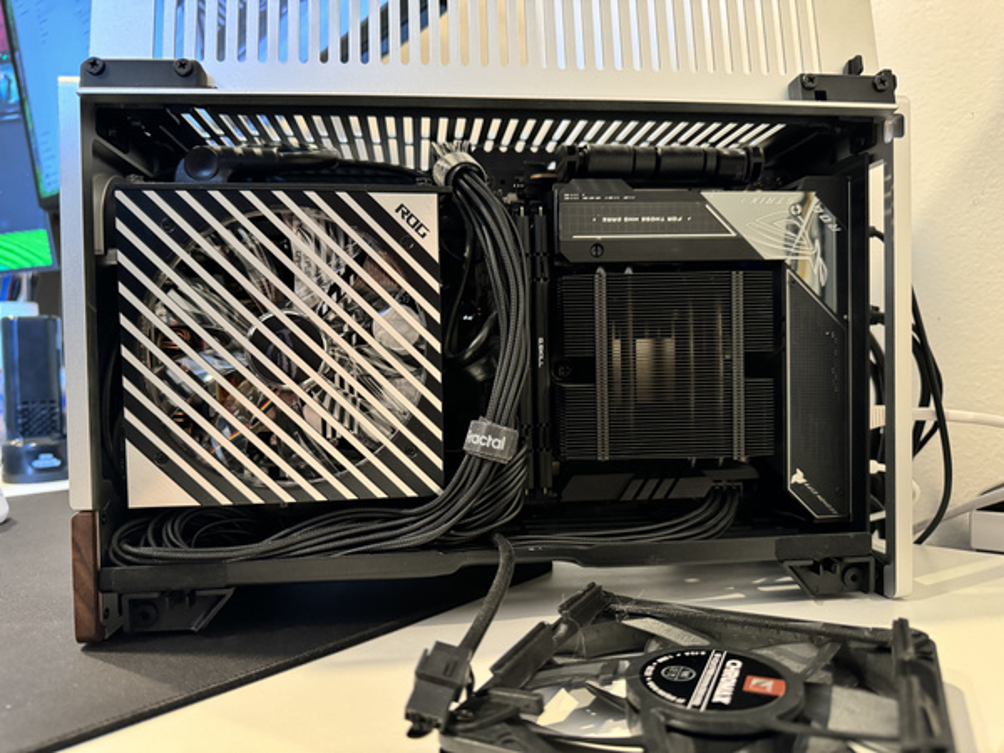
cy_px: 376
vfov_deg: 56.8
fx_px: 696
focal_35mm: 24
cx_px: 502
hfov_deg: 71.6
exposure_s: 1/43
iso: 800
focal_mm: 6.76
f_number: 1.78
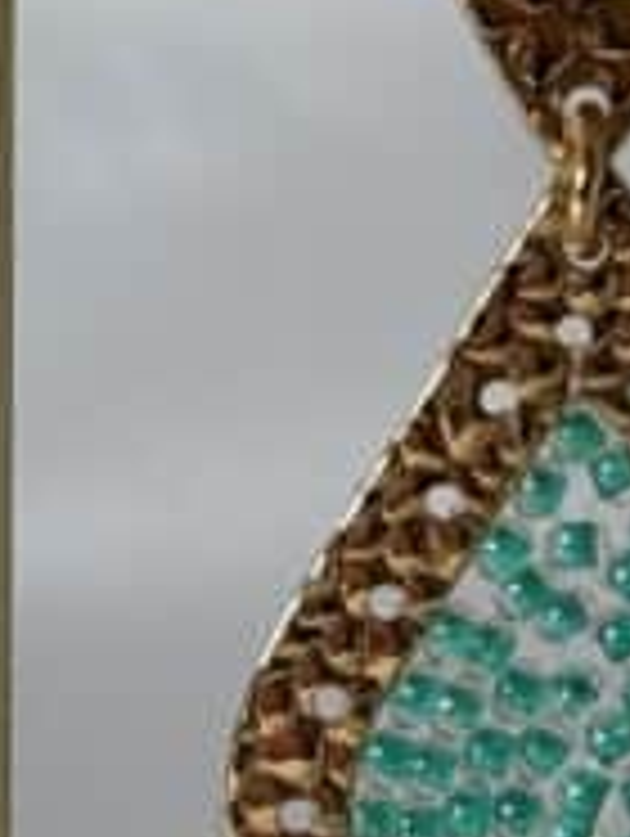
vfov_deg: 6.9
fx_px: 6924
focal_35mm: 286
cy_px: 945
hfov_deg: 5.2
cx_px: -194
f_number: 1.6
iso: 32
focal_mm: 5.96
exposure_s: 1/159
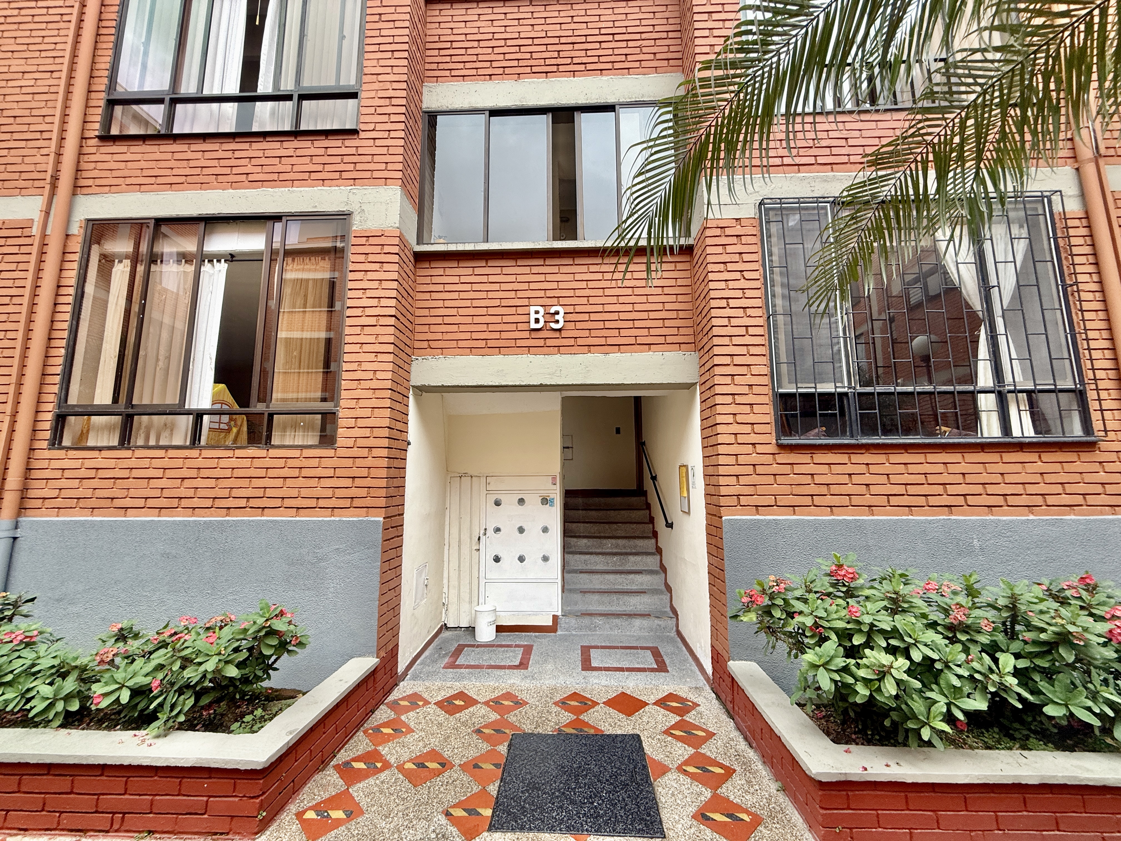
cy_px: 420
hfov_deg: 102.1
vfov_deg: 85.7
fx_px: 453
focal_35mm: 14
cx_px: 560
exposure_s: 1/99
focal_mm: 2.22
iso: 64
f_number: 2.2
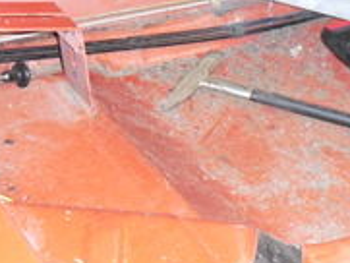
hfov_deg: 15.5
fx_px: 1285
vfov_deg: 11.3
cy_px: -112
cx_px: 104
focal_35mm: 127
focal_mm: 6.3
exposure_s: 1/60
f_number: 3.1
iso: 400
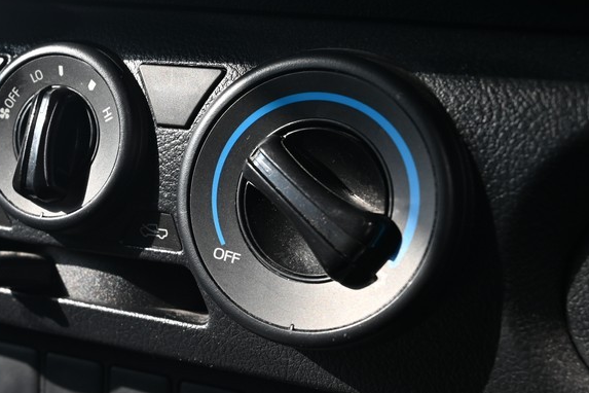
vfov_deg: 18.7
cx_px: 73
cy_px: 202
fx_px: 1194
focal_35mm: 73
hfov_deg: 26.9
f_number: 6.7
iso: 100
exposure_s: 1/45
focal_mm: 38
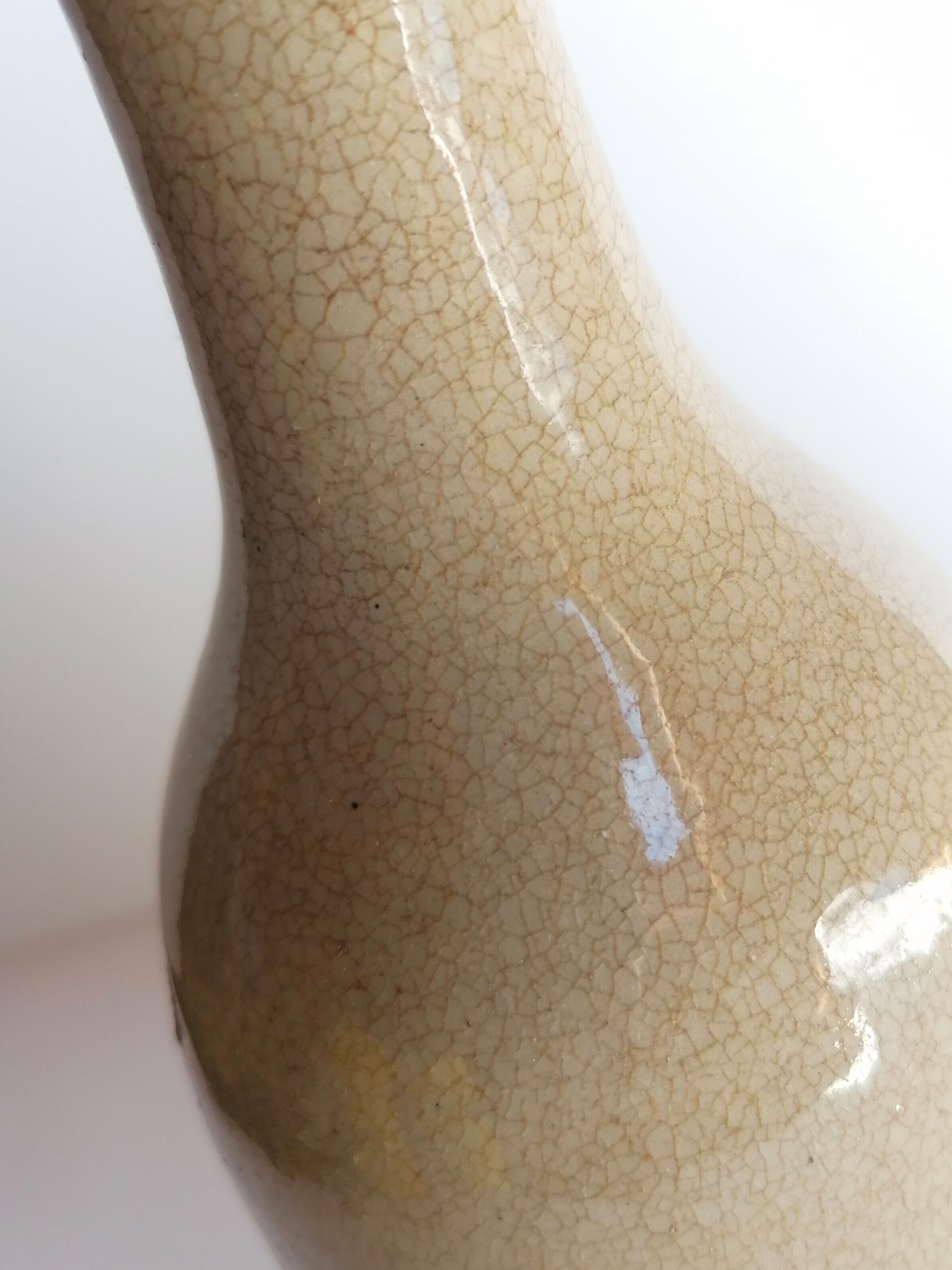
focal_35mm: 34
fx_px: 1247
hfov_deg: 41.5
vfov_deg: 54.0
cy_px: 622
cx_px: 595
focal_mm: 4.75
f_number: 1.8
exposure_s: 1/100
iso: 80
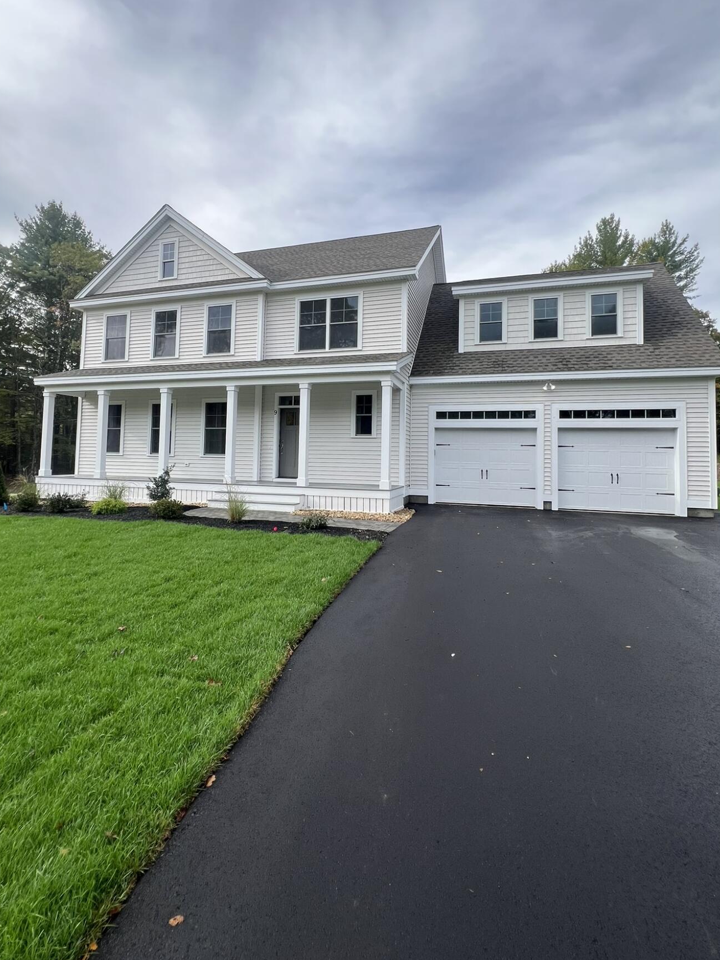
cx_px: 363
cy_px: 438
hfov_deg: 81.8
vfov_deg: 97.9
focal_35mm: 15
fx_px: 416
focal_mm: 1.57
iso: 32
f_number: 1.8
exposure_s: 1/630
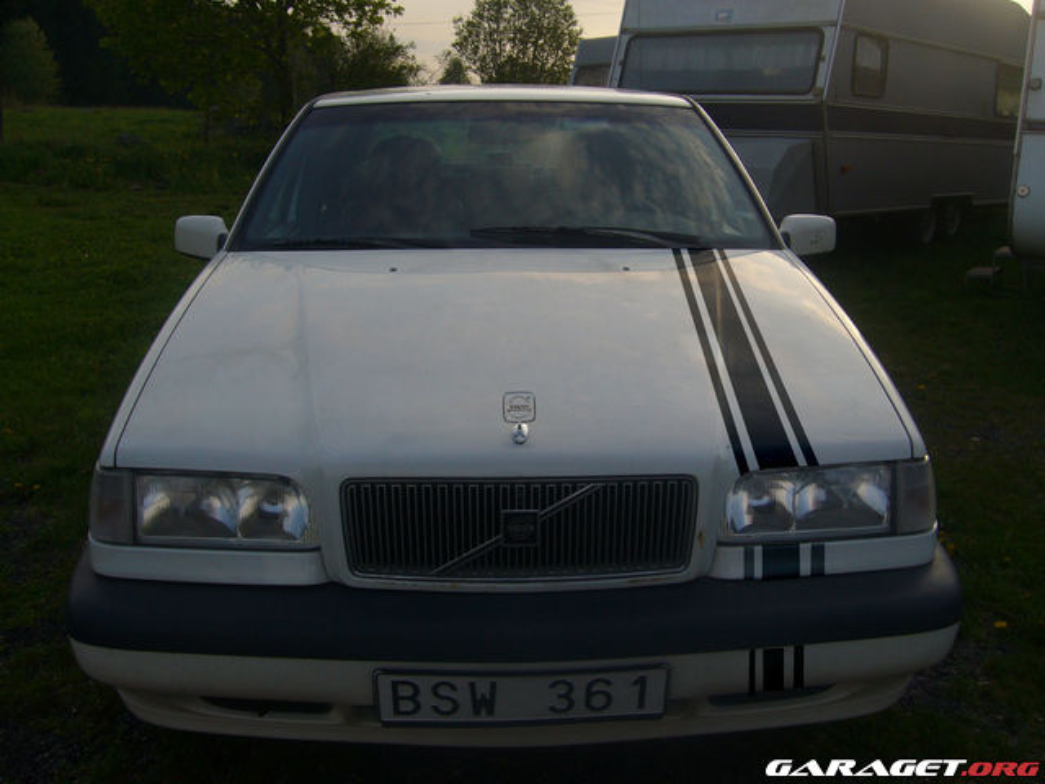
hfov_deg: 52.6
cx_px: 522
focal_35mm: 35
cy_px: 392
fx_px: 1057
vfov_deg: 40.7
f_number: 5.6
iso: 80
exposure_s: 1/250
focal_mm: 5.8
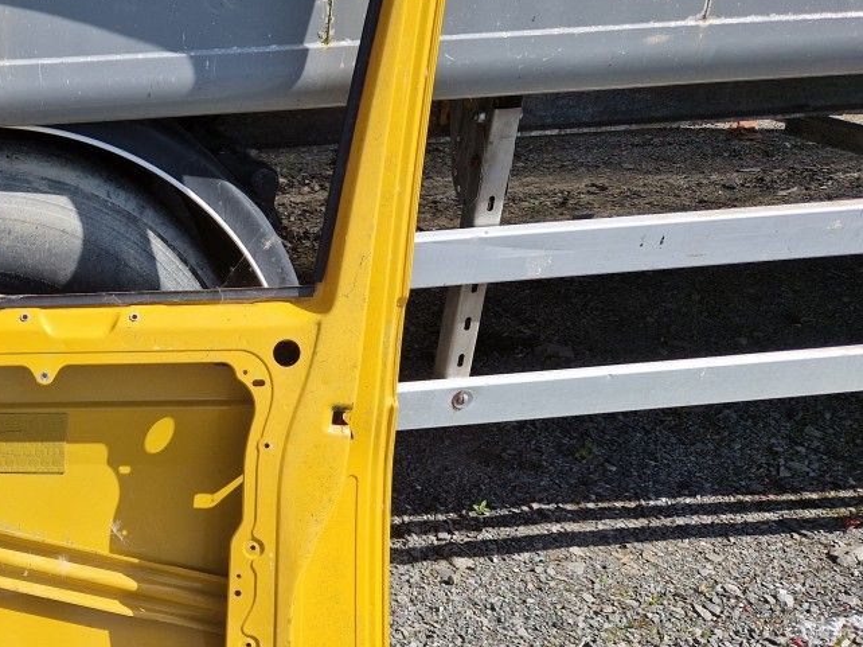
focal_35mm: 43
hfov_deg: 40.0
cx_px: 59
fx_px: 1072
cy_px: 350
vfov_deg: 33.6
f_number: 1.8
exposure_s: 1/1396
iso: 50
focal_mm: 5.4
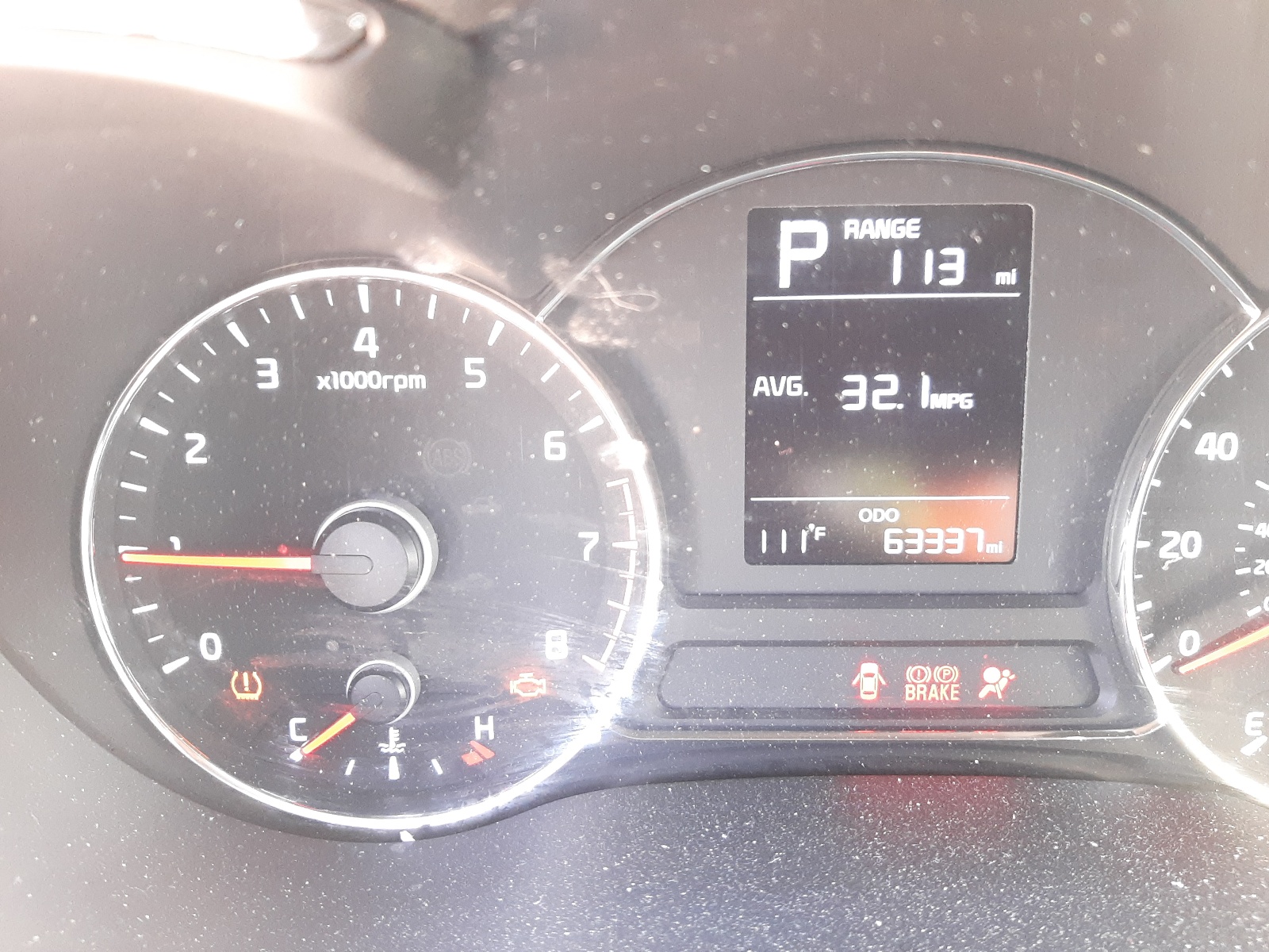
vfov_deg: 53.1
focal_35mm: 26
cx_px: 634
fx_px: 953
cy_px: 476
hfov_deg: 67.3
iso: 420
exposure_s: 1/20
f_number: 1.7
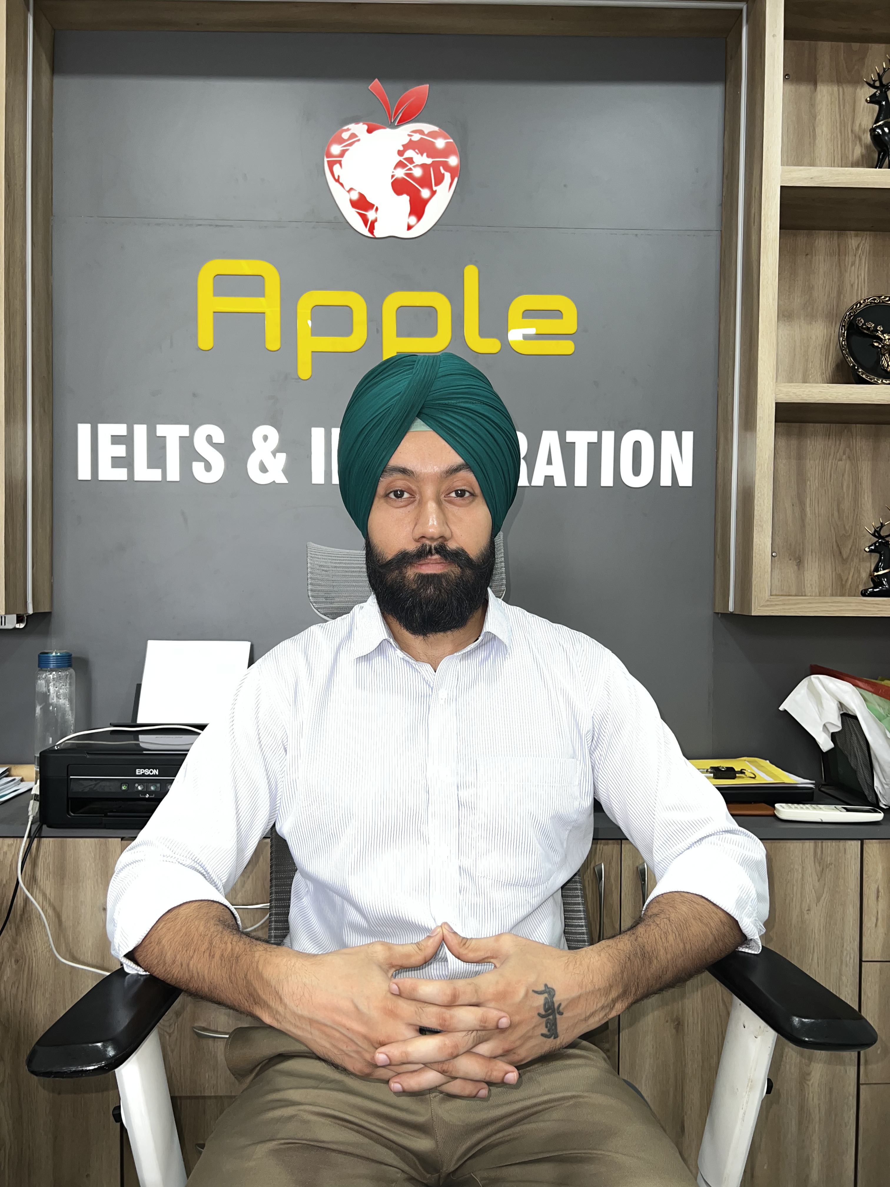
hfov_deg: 53.1
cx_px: 445
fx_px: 891
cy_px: 594
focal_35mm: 26
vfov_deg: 67.3
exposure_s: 1/24
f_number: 1.5
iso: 50
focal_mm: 5.7
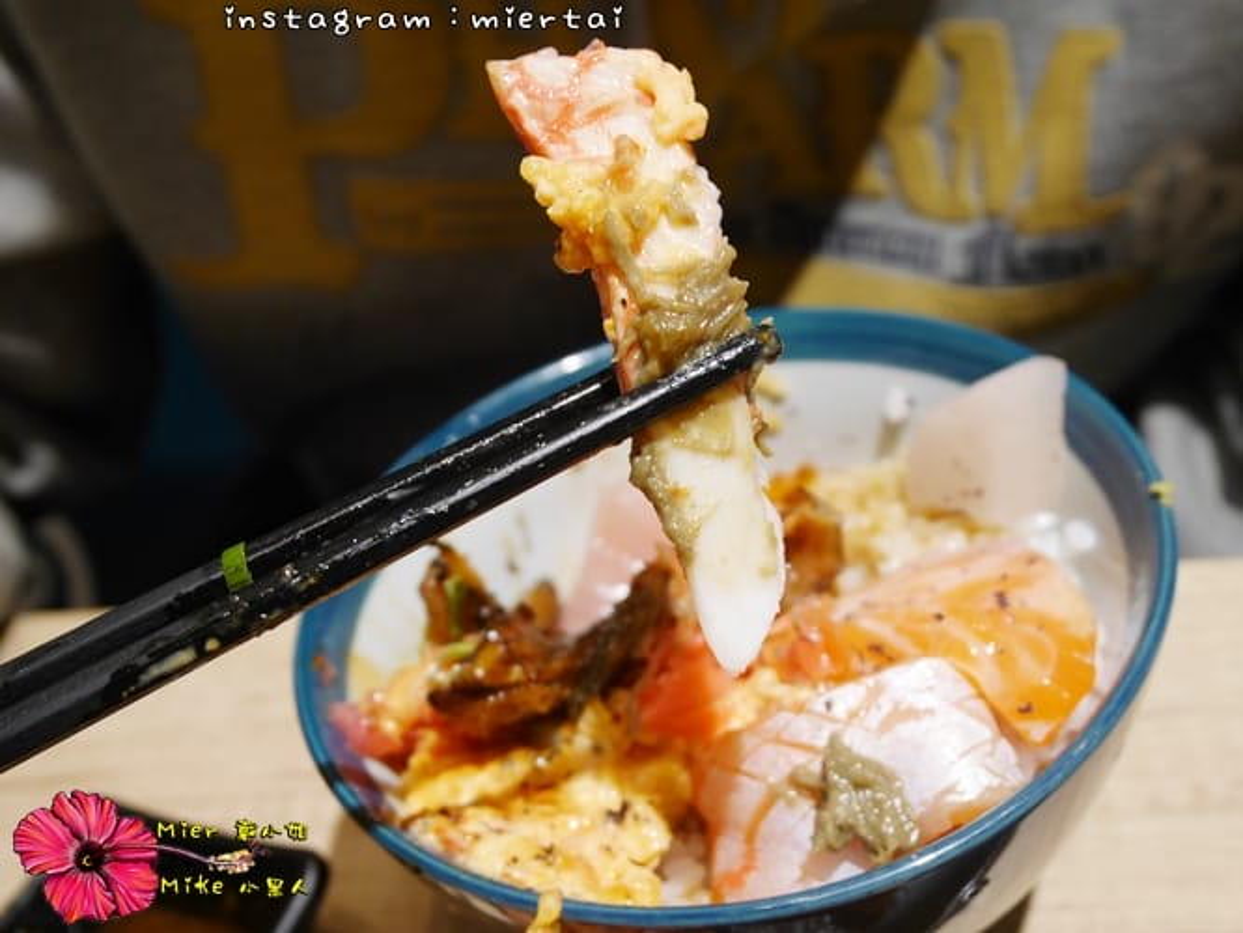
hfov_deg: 46.8
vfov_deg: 36.0
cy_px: 466
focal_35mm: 40
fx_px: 1437
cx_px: 622
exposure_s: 1/60
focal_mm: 20
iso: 1000
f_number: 4.6
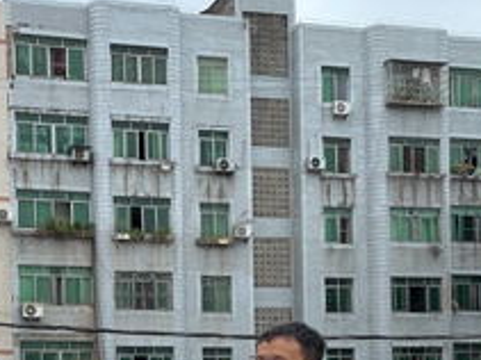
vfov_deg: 17.6
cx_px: 75
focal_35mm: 79
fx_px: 1097
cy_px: 449
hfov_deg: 24.2
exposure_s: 1/1103
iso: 32
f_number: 1.6
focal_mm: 4.2
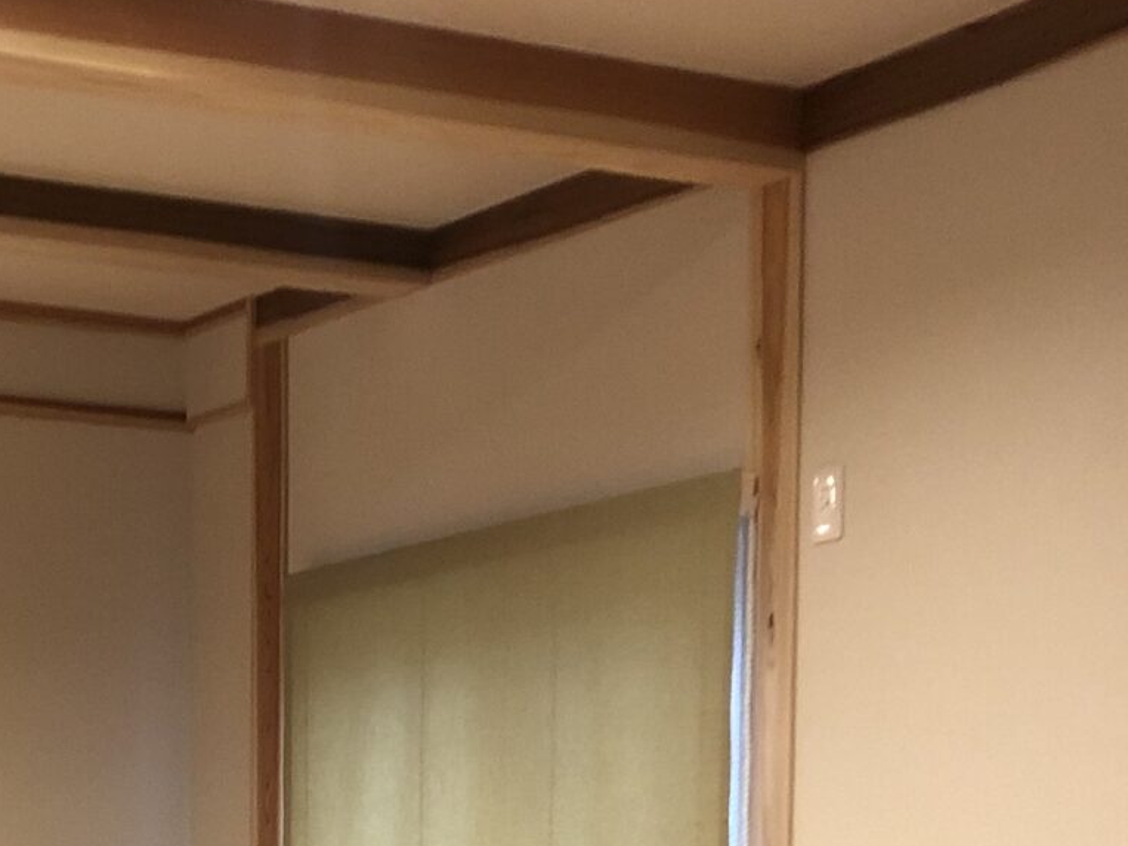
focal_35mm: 94
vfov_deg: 14.4
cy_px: 1353
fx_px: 3063
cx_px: -7
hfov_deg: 20.2
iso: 40
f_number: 1.8
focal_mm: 3.99
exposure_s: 1/15
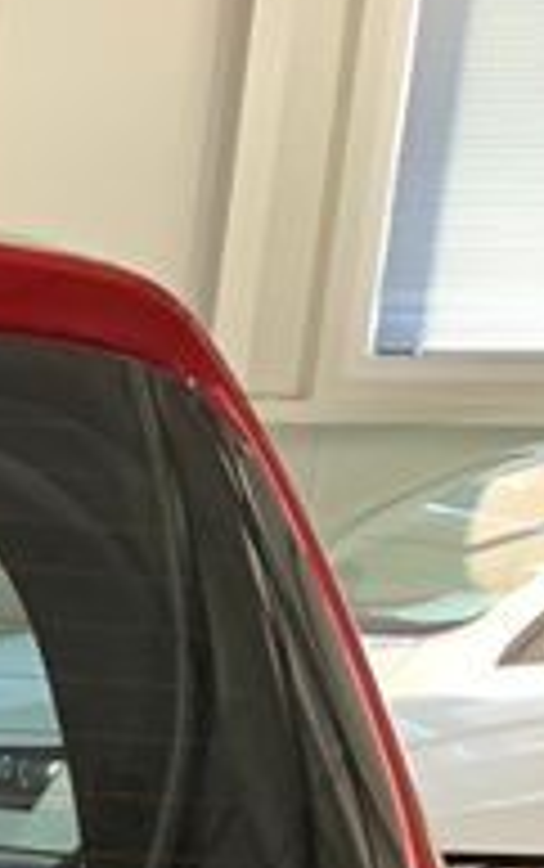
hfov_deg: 7.8
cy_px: 1583
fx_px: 3456
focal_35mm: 146
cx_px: -1119
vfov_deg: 12.9
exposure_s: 1/60
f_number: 1.8
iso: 250
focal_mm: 4.25
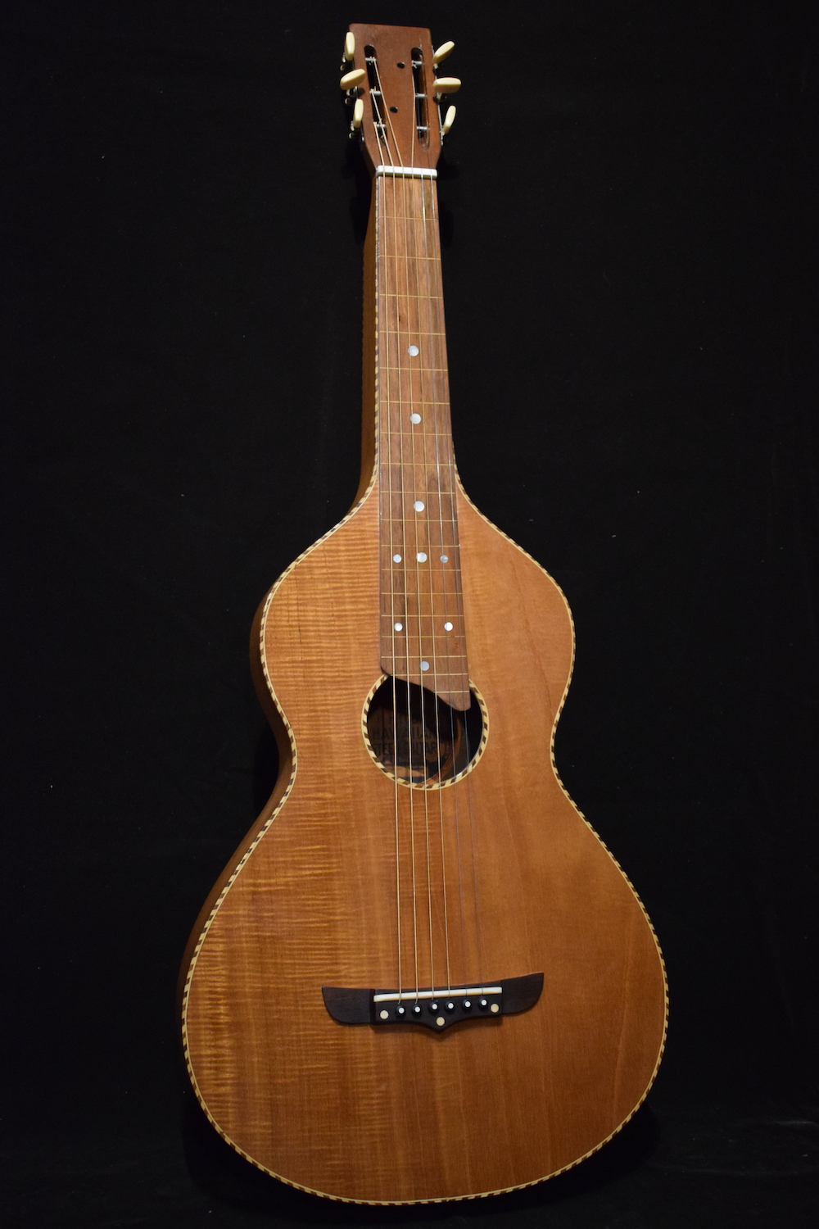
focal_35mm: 44
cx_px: 410
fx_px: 1484
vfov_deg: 45.0
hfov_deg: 30.8
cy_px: 614
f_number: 4.2
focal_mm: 29
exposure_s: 1/30
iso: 2800
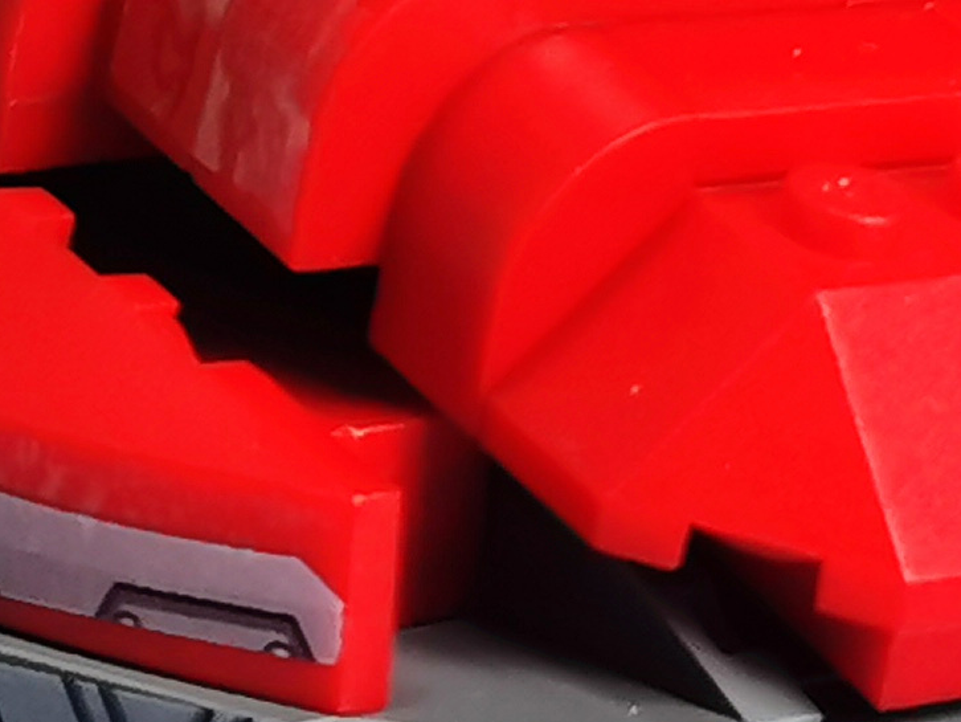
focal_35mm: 206
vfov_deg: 7.0
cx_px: 206
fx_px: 5721
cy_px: -731
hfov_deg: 9.6
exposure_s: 1/100
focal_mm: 5.58
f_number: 1.8
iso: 125
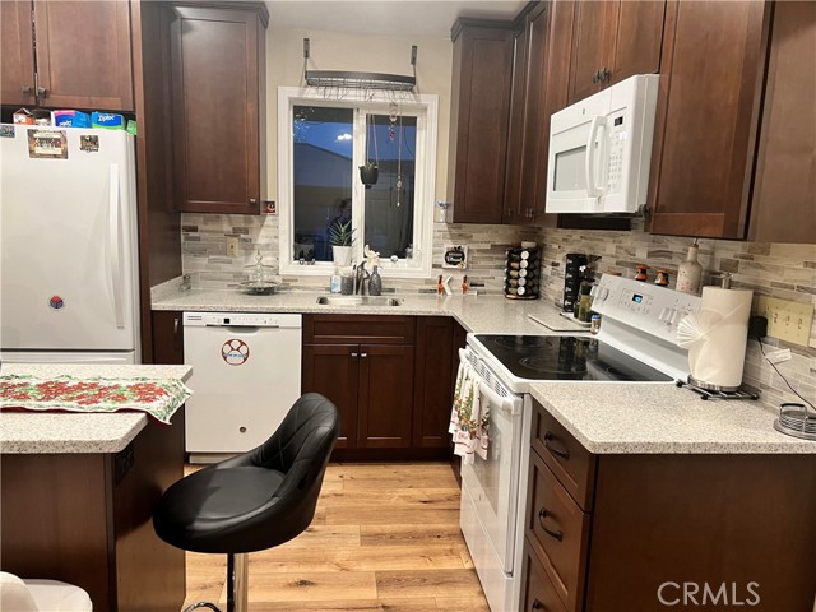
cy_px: 306
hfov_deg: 67.3
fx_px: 613
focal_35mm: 26
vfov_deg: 53.1
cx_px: 408
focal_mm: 5.7
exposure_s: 1/60
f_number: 1.5
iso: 200
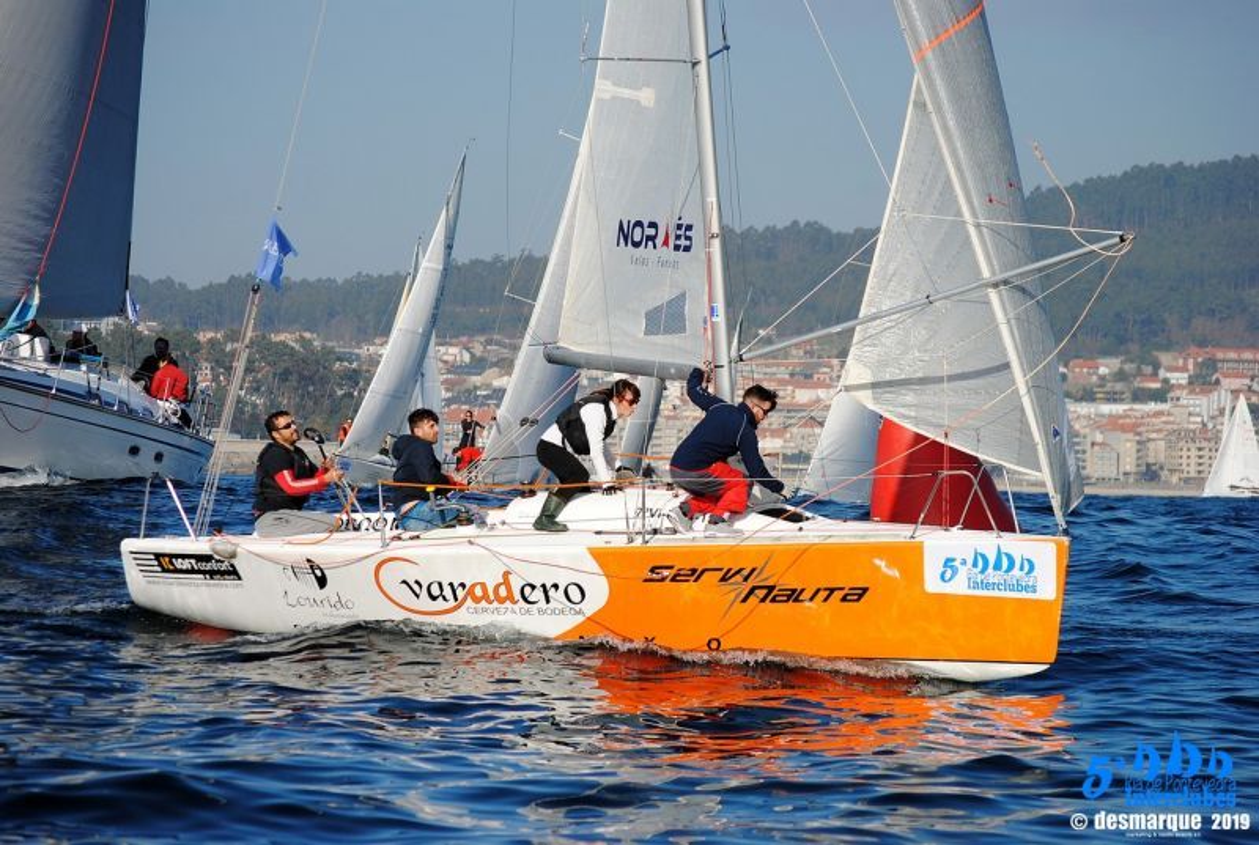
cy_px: 422
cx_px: 630
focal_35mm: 183
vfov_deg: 7.5
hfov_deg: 11.2
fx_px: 6413
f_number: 6.3
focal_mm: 122
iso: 100
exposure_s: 1/640
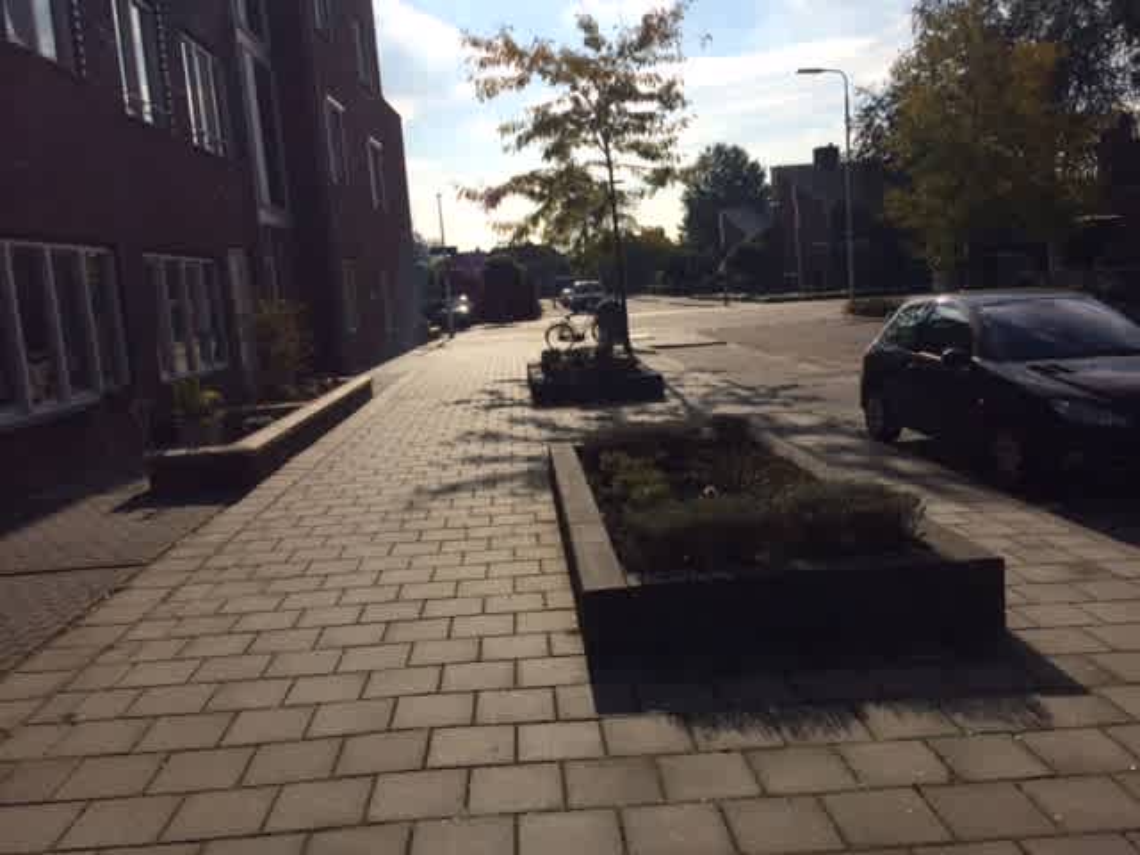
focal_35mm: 29
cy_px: 428
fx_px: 955
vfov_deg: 48.2
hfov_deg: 61.7
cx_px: 570
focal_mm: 4.2
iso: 32
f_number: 2.2
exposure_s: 1/5128
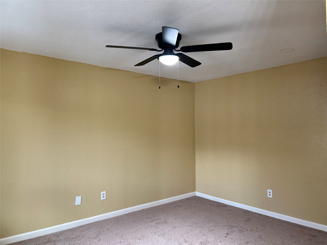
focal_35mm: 26
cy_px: 122
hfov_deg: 67.3
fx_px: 246
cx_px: 164
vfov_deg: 53.1
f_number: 1.5
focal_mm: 5.7
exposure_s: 1/60
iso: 160
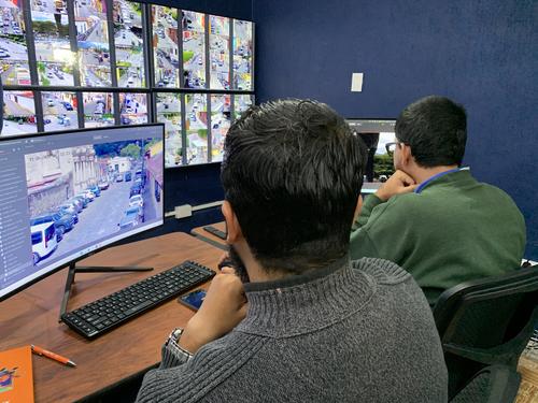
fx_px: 404
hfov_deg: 67.3
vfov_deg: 53.1
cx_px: 269
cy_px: 202
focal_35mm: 26
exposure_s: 1/60
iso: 320
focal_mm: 4.25
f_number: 1.8
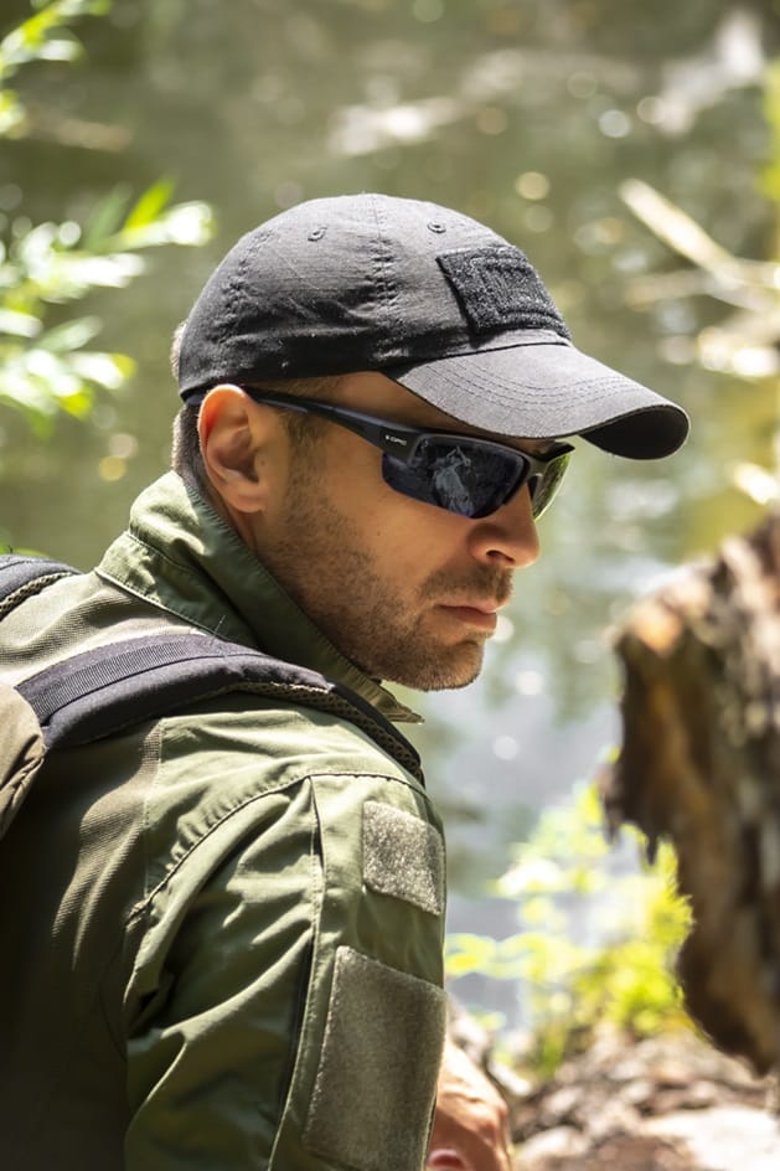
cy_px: 586
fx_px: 3511
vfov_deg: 18.9
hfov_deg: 12.7
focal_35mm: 108
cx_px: 390
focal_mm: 72
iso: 500
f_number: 4.5
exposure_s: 1/800
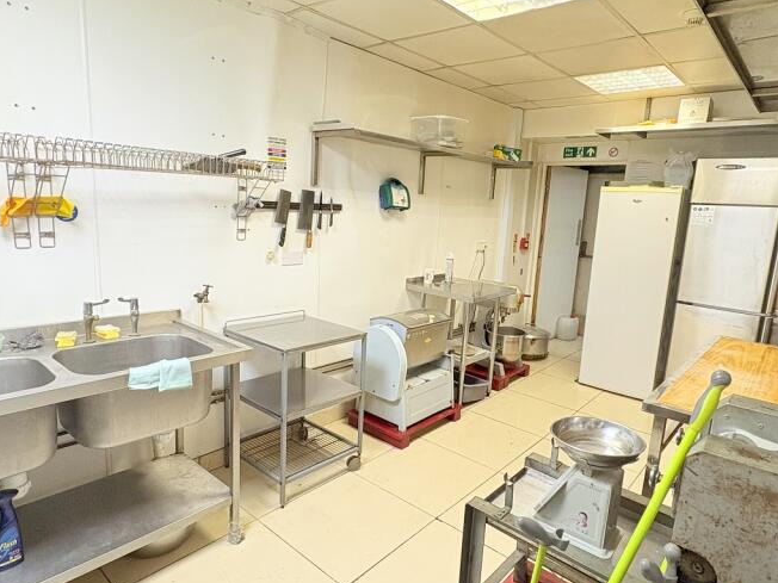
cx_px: 399
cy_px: 294
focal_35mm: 22
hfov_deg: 76.4
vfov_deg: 61.1
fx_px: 494
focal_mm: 2.22
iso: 160
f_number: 2.2
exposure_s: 1/50
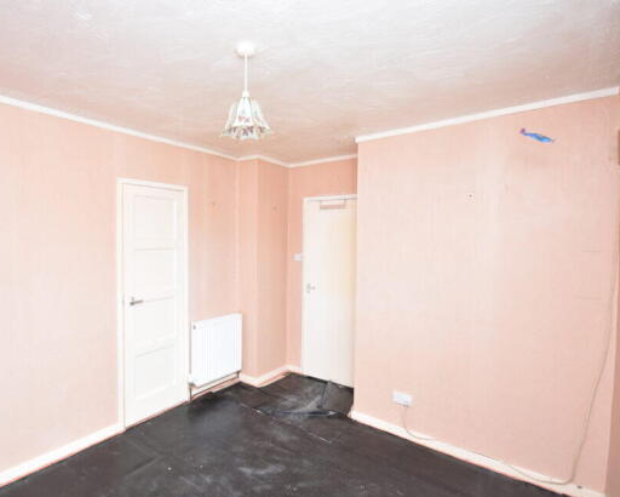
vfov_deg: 73.8
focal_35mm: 18
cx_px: 251
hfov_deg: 85.4
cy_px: 245
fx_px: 330
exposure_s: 1/60
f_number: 4
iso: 500
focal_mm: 10
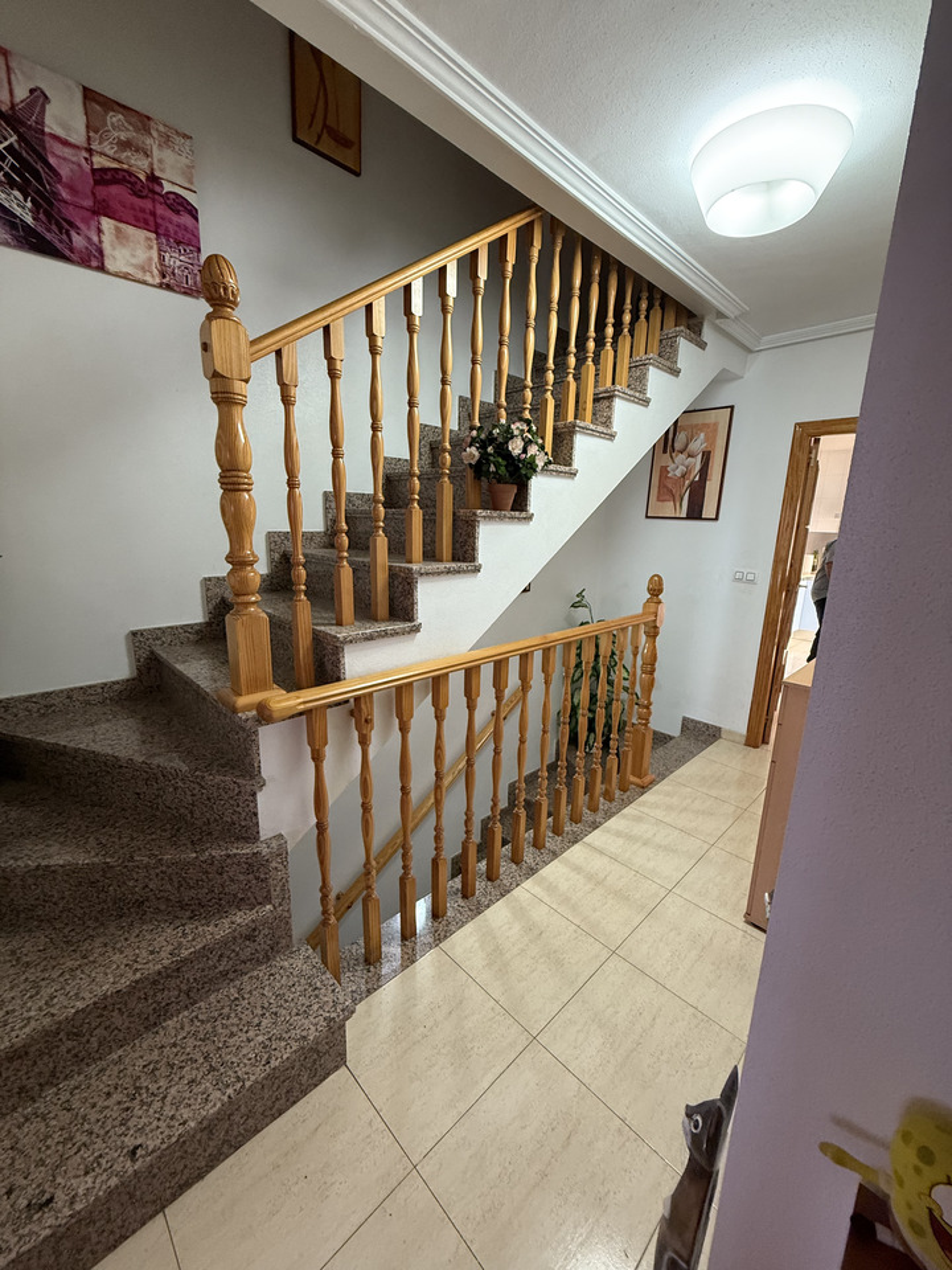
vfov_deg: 102.1
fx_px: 513
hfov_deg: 85.7
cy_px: 635
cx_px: 476
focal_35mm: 14
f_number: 2.2
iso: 320
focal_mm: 2.22
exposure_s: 1/50
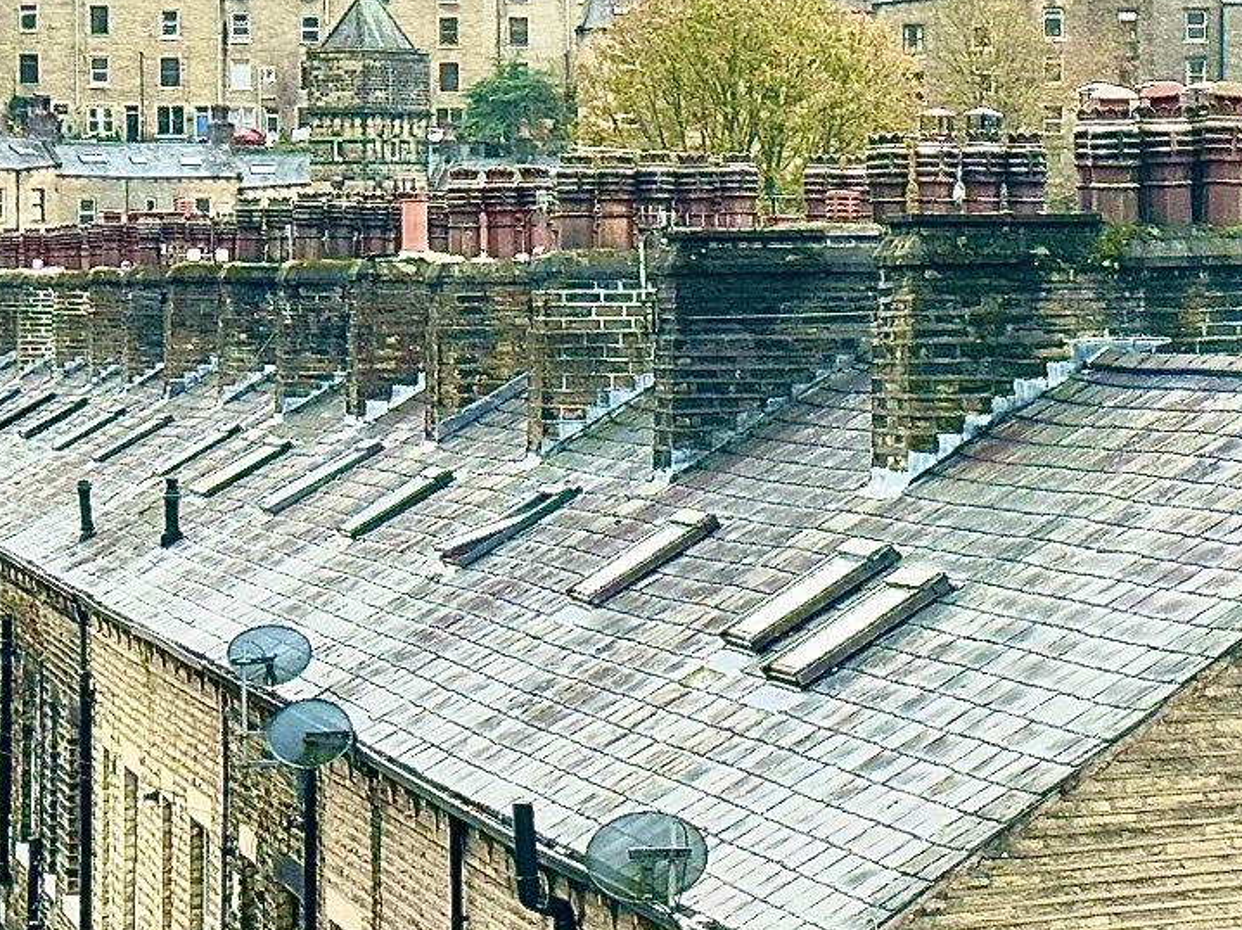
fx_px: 4914
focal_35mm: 137
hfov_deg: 14.1
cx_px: 1290
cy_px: 283
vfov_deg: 10.8
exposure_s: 1/2667
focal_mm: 6.86
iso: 64
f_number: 1.78
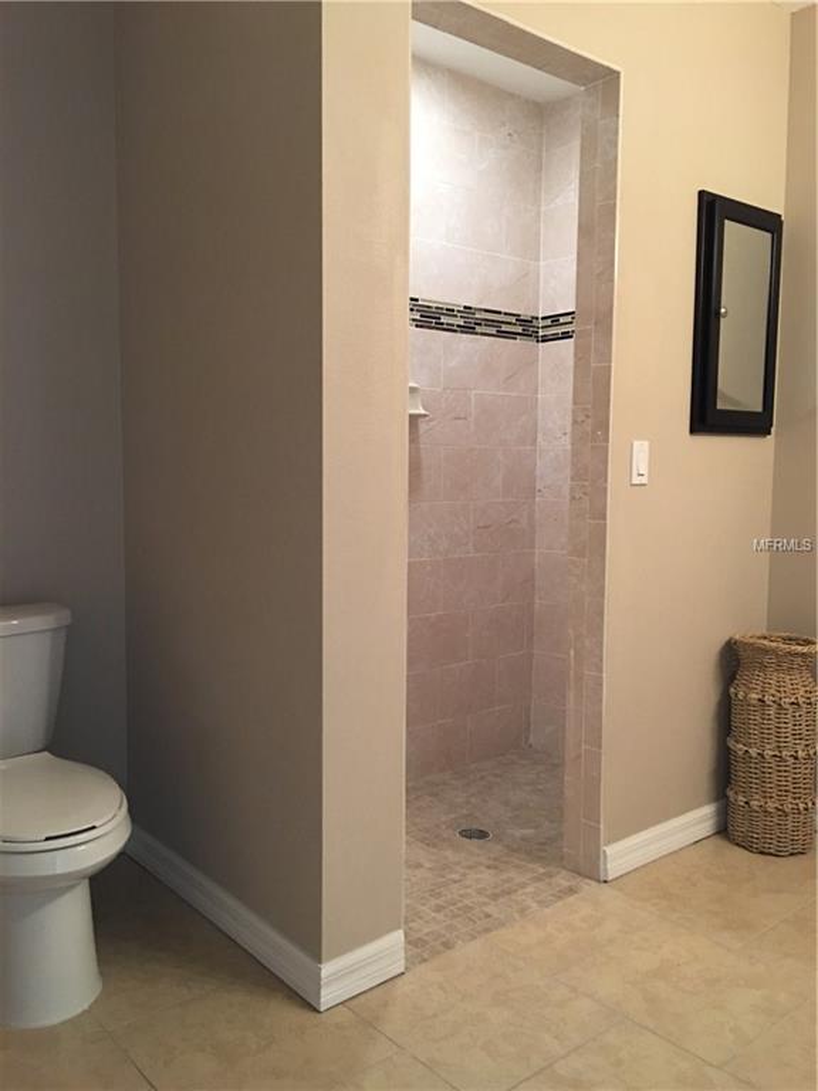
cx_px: 409
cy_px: 546
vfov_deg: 61.7
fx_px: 914
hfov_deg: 48.2
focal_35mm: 29
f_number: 2.2
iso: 100
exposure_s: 1/15
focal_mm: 4.15
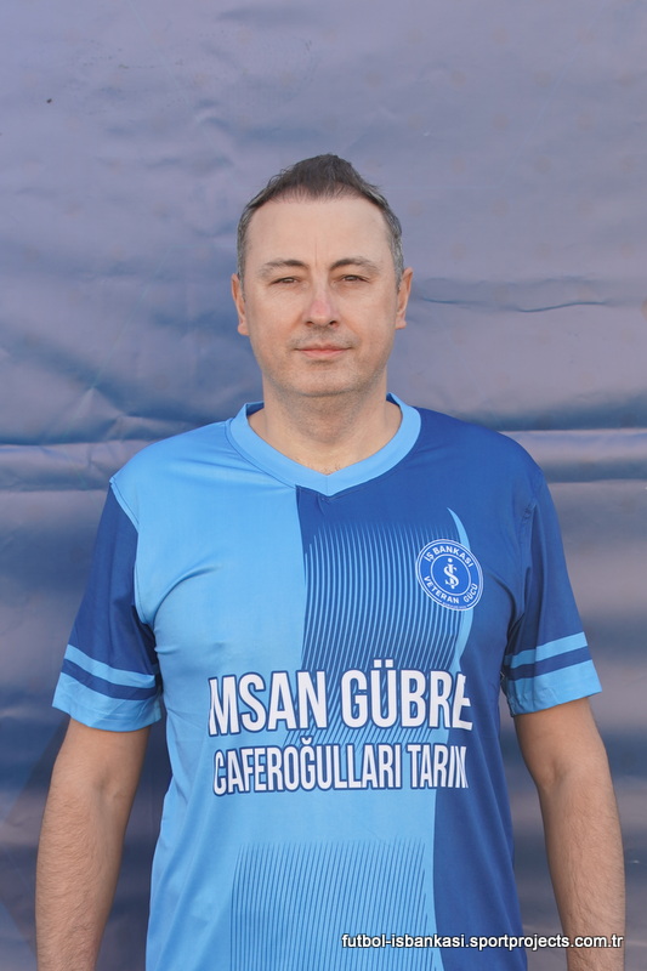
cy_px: 486
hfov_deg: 16.1
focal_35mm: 85
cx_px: 324
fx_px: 2292
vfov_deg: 23.9
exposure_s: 1/160
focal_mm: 85
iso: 100
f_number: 4
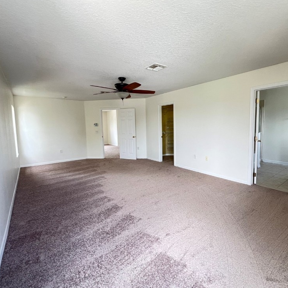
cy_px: 141
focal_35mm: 16
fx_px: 151
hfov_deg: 87.3
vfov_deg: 87.4
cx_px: 156
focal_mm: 1.57
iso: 160
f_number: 1.8
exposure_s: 1/99
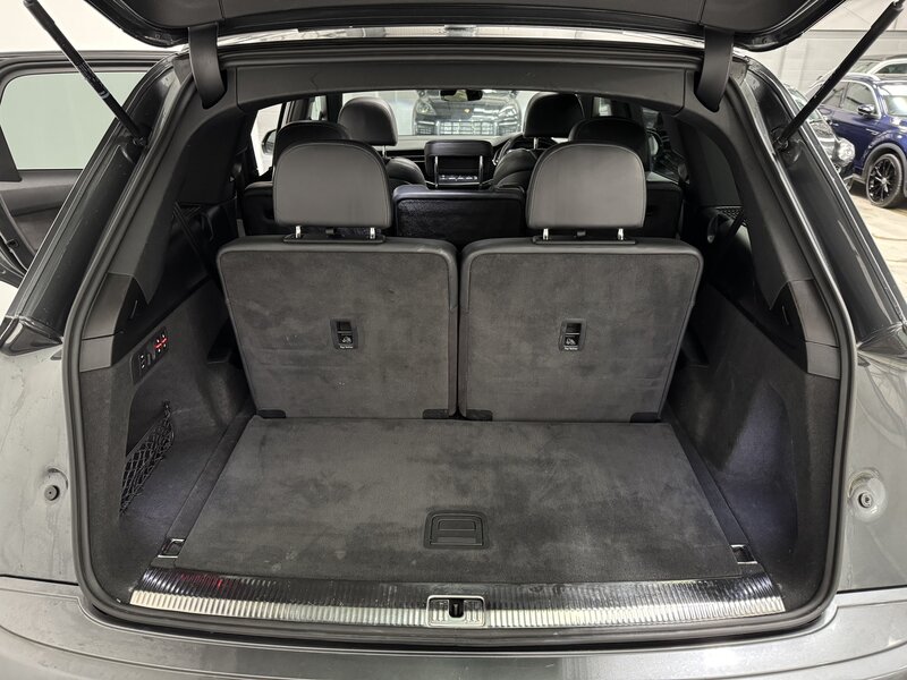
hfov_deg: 71.6
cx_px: 454
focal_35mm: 24
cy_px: 340
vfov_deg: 56.8
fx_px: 629
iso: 800
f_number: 1.78
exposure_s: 1/25
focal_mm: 6.76
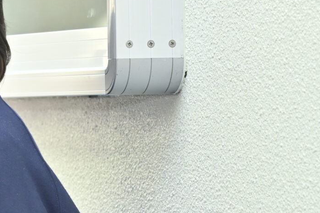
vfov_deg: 4.0
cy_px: 135
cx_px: -170
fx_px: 3010
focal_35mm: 339
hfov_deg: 6.0
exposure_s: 1/125
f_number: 5.6
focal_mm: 92
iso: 800
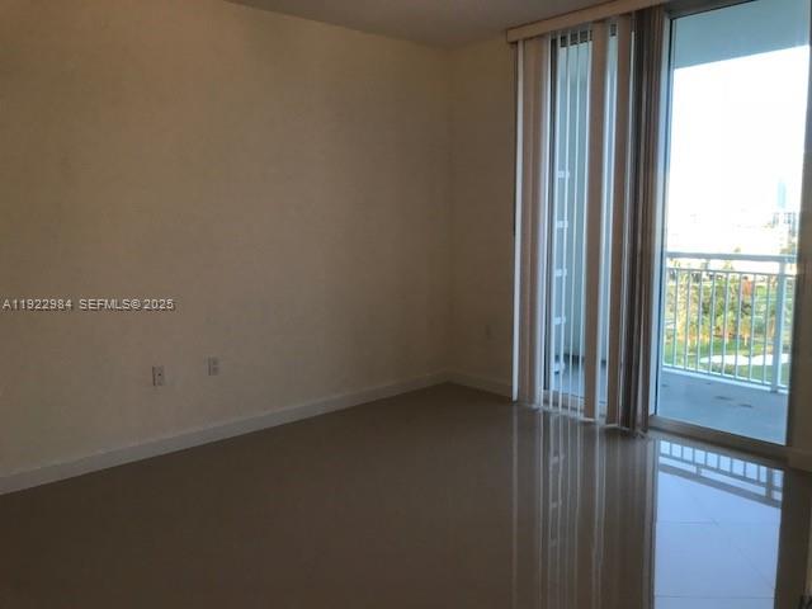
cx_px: 406
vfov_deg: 49.7
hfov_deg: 63.4
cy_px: 304
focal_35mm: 28
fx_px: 657
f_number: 1.8
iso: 25
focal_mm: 3.99
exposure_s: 1/30
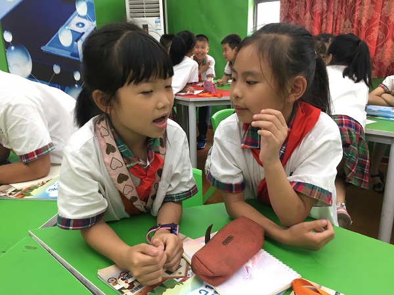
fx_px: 330
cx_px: 197
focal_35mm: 29
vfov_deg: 48.2
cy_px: 148
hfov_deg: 61.7
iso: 80
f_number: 2.2
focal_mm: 4.15
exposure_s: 1/33
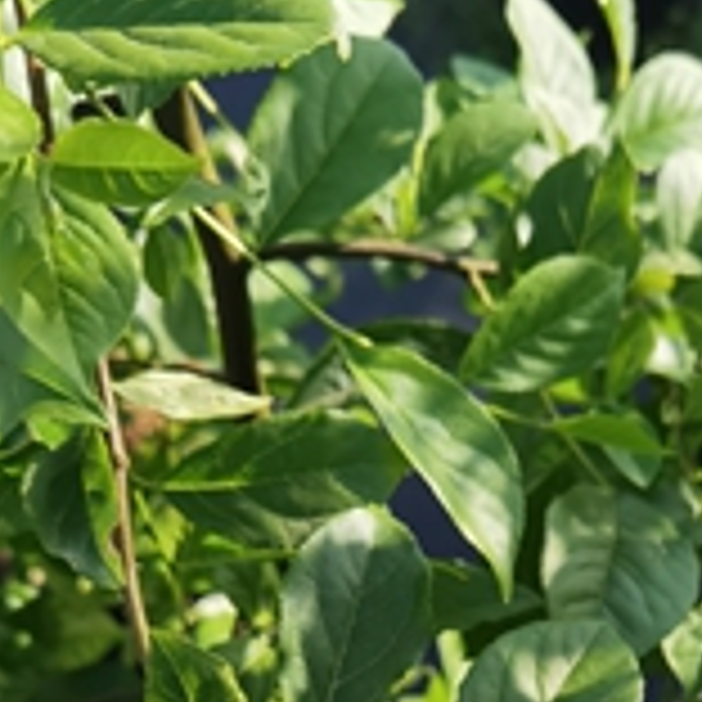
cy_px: 792
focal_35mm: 61
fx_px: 1400
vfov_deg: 25.8
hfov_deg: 28.0
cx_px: 477
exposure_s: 1/994
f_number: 1.9
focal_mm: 6.71
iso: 50
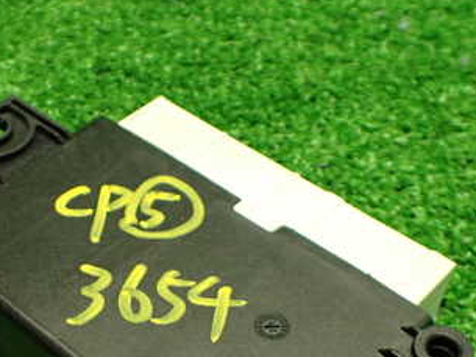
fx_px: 812
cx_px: 155
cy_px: 321
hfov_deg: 32.4
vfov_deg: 24.1
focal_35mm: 59
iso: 500
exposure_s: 1/125
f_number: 2.3
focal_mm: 5.4
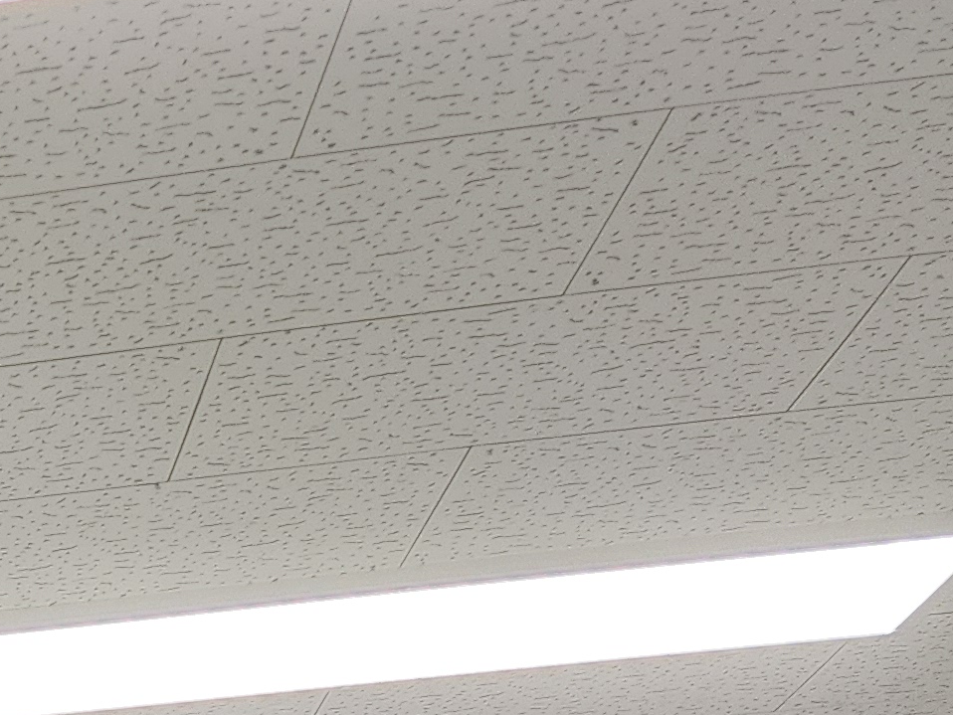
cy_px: 1357
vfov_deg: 13.5
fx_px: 2644
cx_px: -858
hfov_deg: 16.4
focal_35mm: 96
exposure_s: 1/120
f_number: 1.8
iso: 160
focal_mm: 6.4
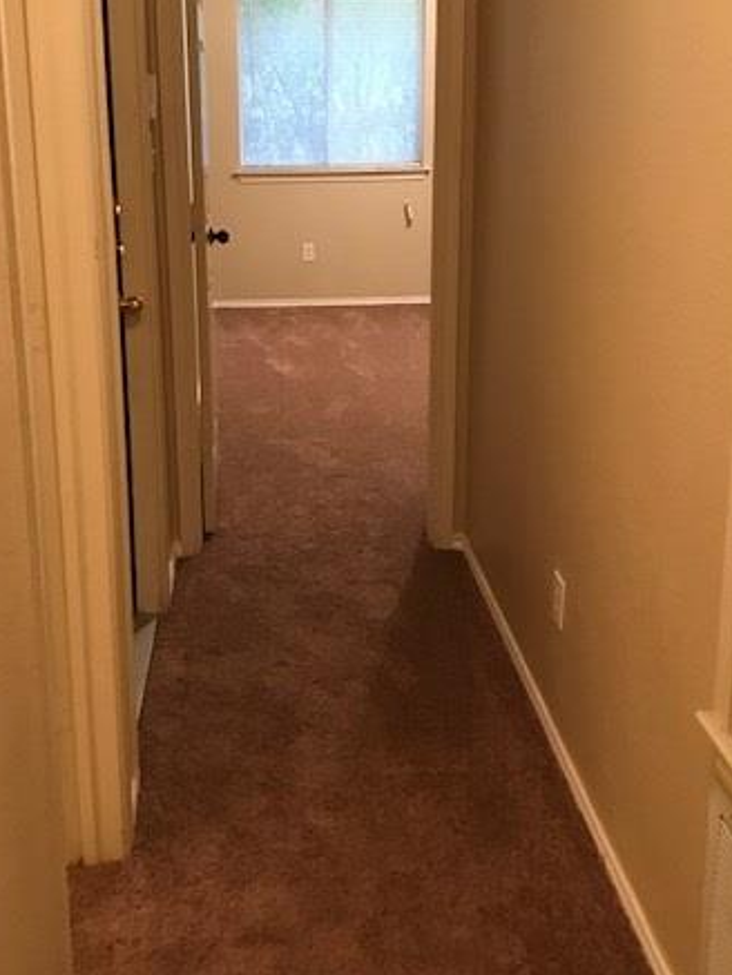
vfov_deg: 45.4
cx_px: 295
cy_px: 375
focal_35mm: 41
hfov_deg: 35.0
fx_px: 1155
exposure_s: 1/15
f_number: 1.8
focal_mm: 3.99
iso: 80
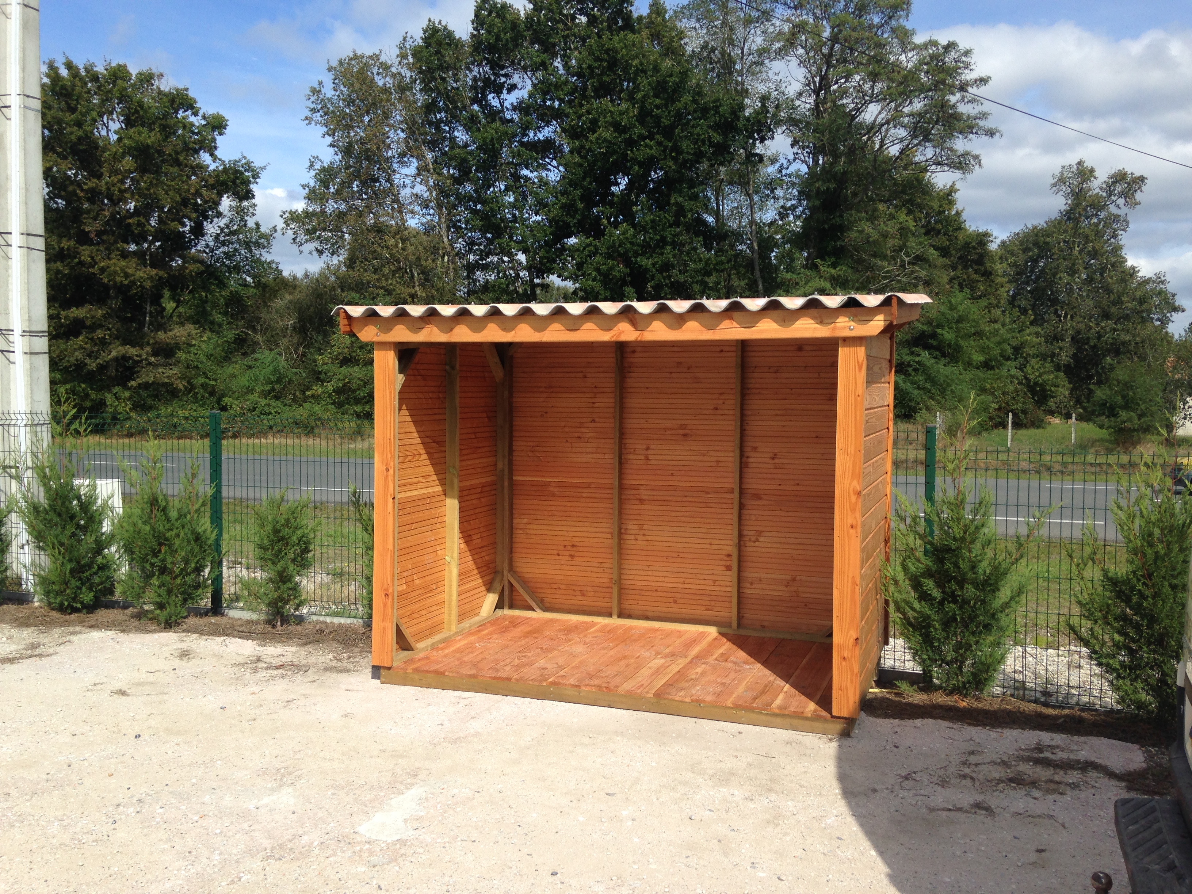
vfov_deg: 42.9
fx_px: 1136
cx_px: 596
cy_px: 447
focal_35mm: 33
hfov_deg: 55.4
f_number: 2.4
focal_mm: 4.12
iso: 50
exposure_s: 1/1695
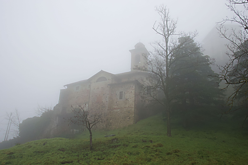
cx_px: 124
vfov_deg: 43.5
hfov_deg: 62.0
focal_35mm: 30
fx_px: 206
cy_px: 82
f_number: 9
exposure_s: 1/320
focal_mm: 20
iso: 400
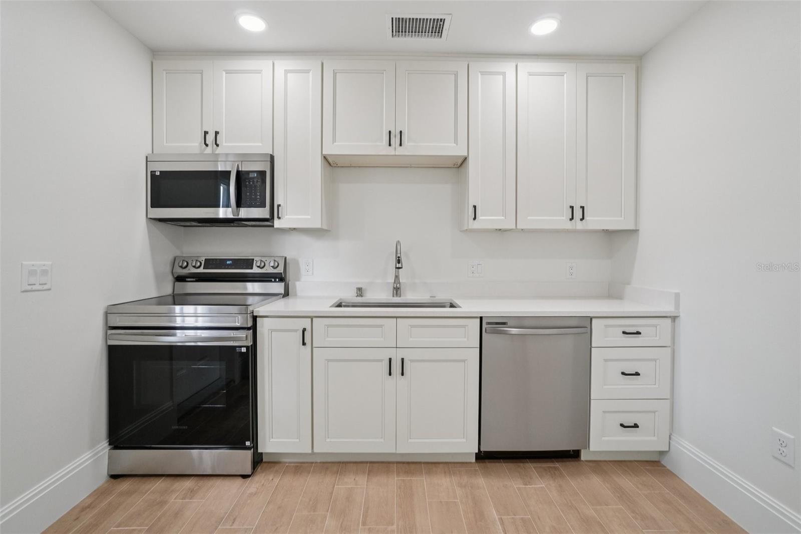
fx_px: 334
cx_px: 400
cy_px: 267
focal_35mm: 15
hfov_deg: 100.4
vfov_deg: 77.3
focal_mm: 10
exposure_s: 1/30
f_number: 8
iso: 400
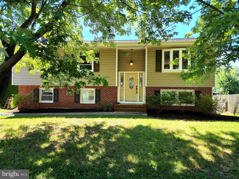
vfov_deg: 58.9
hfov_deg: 73.9
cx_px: 120
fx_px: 159
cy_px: 90
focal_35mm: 23
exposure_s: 1/182
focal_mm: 6.4
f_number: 1.8
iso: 20
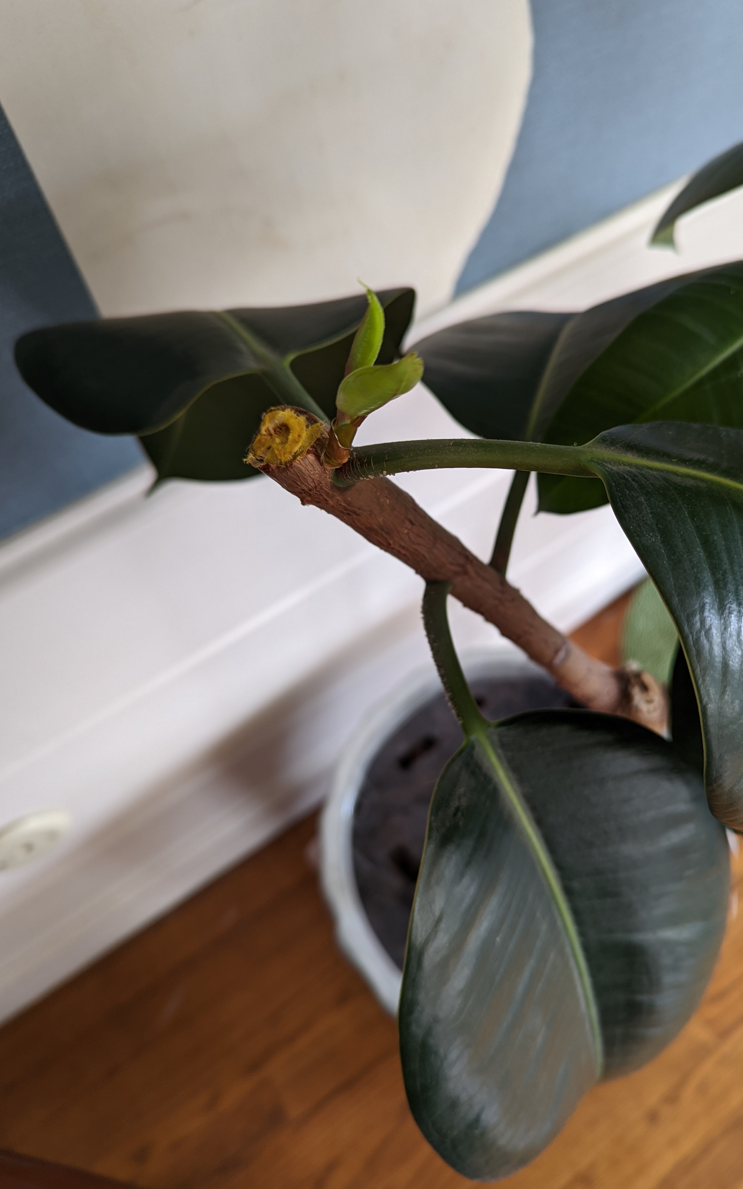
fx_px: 842
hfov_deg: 47.3
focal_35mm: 26
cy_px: 593
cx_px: 443
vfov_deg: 70.4
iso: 86
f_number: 1.85
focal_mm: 6.81
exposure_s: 1/23.8
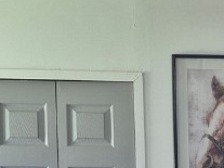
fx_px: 737
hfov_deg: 15.2
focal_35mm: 114
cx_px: 388
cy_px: 266
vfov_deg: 12.3
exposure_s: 1/120
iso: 640
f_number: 1.8
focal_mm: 5.4
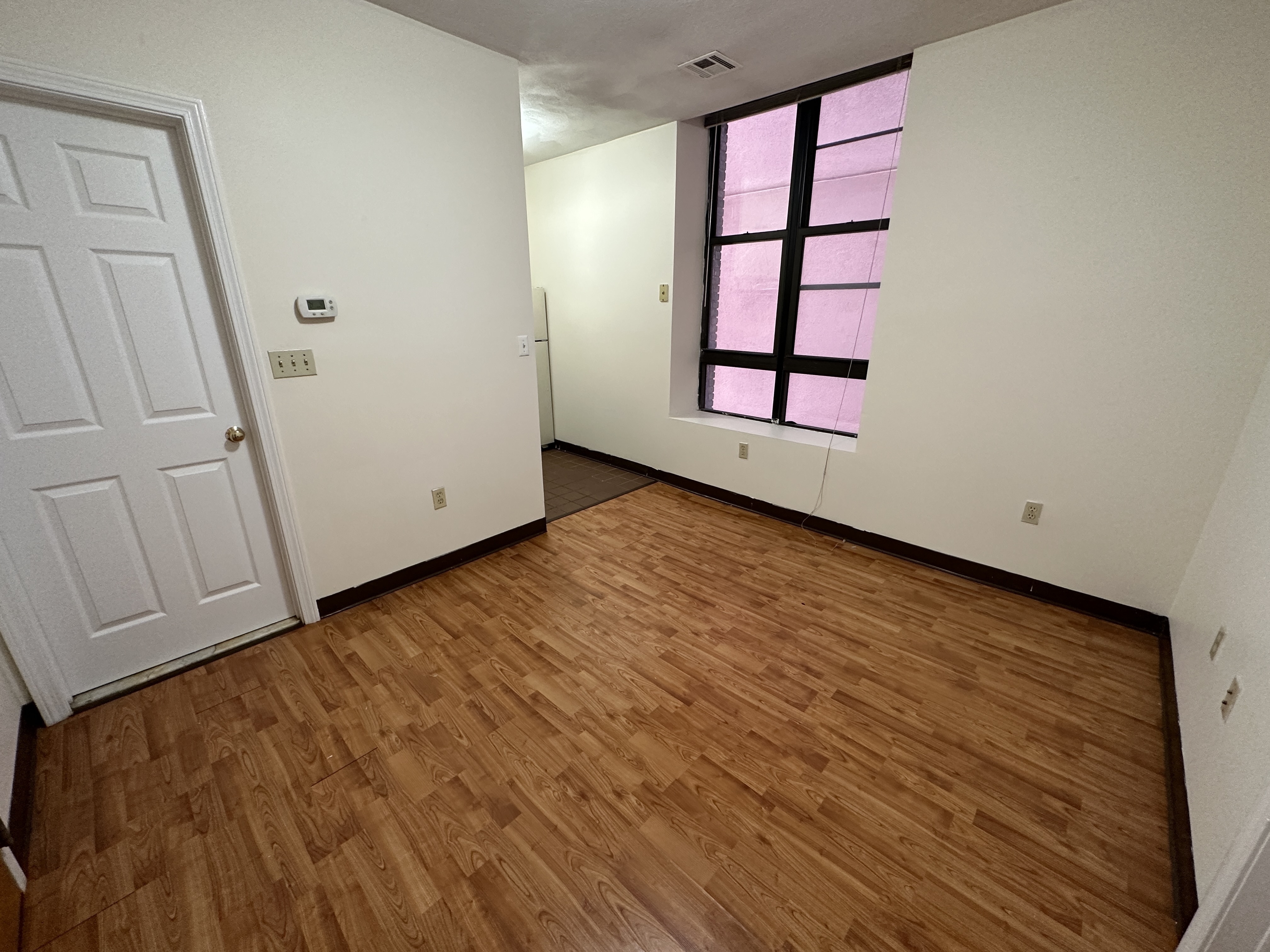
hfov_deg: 102.1
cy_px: 476
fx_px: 514
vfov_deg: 85.7
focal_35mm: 14
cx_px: 635
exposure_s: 1/60
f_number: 2.2
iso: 250
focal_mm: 2.22
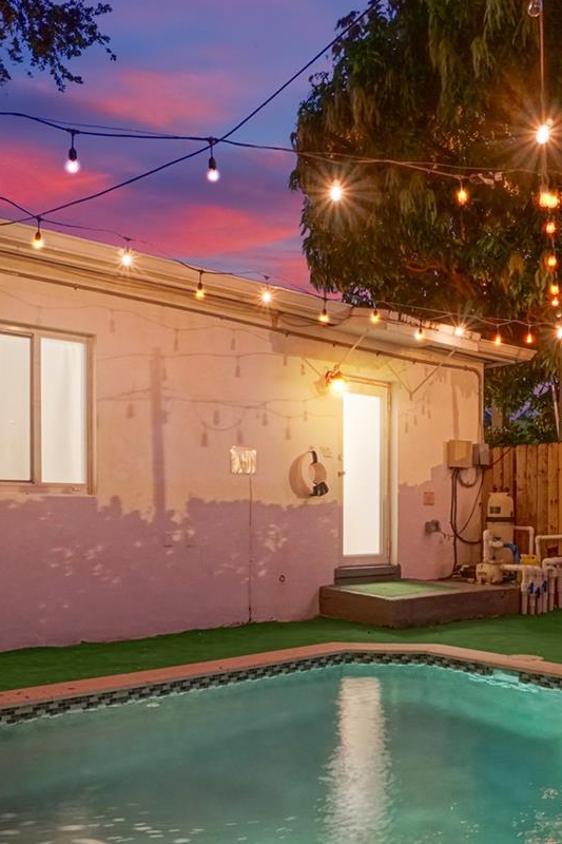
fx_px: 703
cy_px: 542
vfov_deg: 60.9
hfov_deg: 43.4
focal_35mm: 30
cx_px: 333
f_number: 10
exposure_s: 1/1.6
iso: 1250
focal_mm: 10
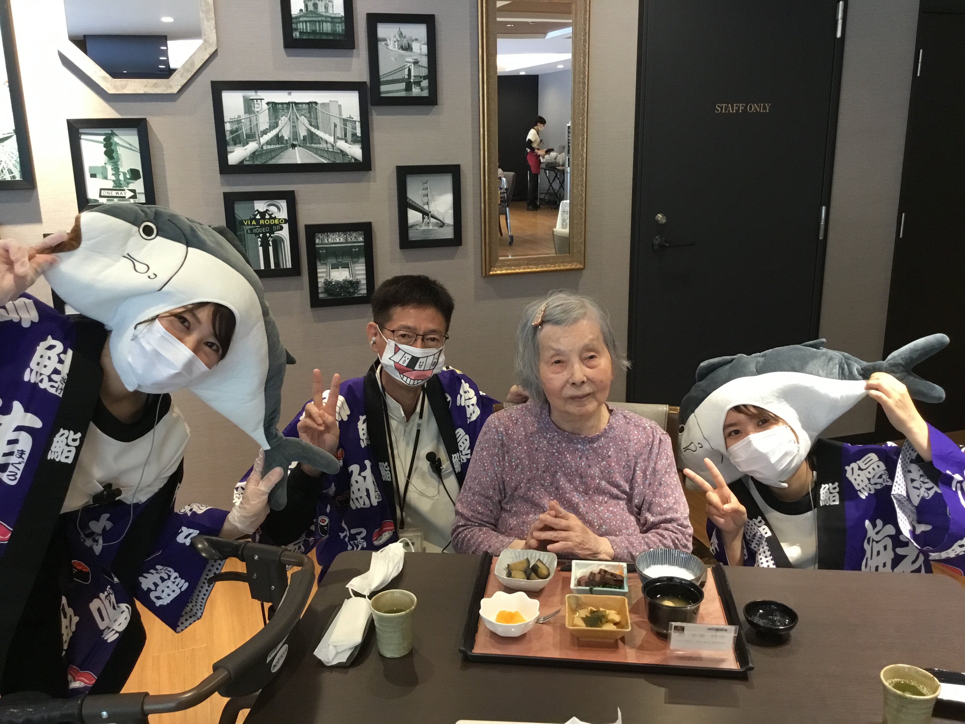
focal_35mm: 31
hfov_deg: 58.4
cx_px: 482
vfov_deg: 45.4
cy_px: 362
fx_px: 864
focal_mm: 3.3
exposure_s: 1/30
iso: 125
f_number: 2.4
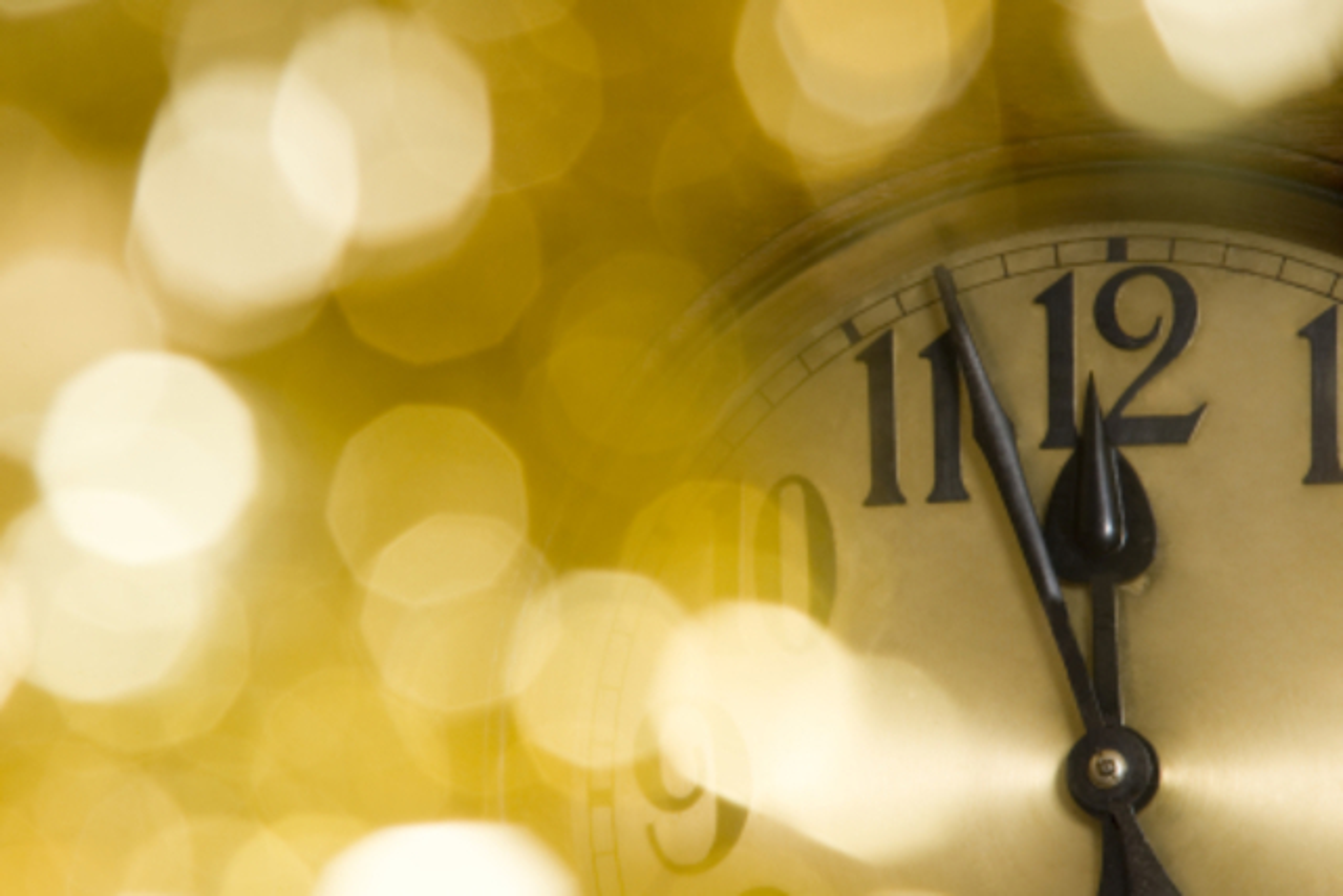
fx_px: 11193
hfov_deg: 6.9
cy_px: 448
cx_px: 672
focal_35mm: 300
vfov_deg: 4.6
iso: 100
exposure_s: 1/250
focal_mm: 200
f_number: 8
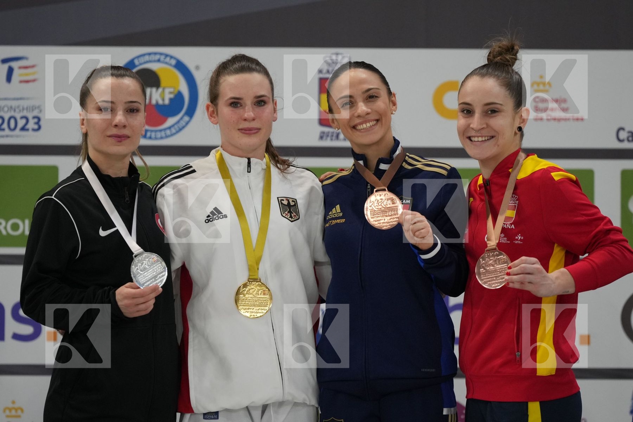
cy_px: 211
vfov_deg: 5.2
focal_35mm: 264
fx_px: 4642
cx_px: 316
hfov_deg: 7.8
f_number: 2.8
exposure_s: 1/500
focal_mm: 176
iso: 2000
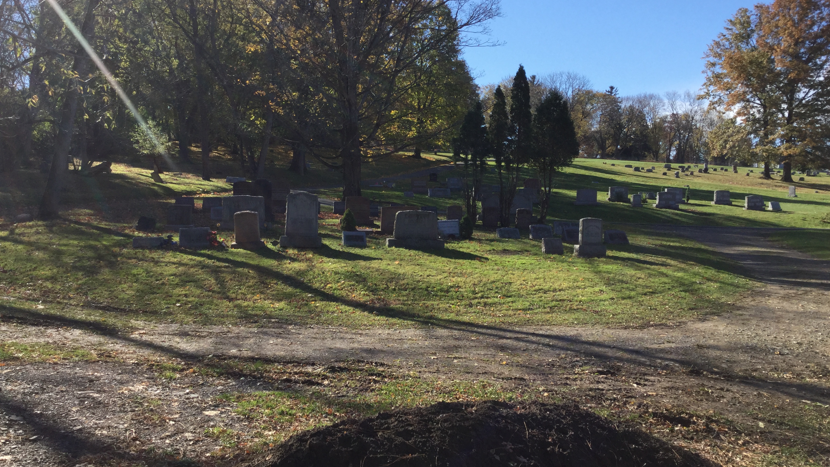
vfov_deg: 34.7
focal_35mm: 34
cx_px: 418
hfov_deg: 58.0
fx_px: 748
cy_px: 224
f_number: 2.4
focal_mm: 3.3
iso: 25
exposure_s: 1/708
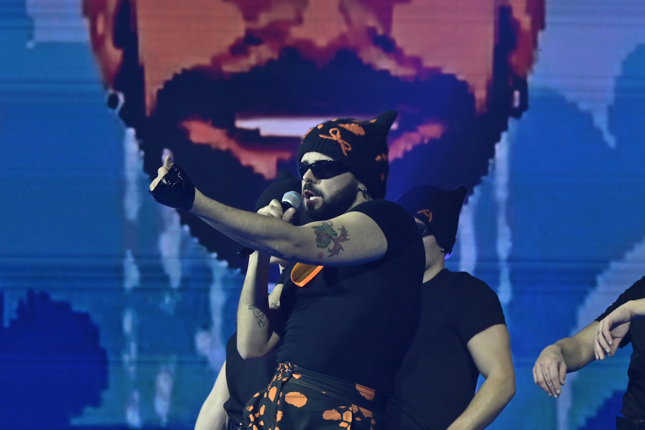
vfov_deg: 6.5
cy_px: 215
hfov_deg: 9.8
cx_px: 322
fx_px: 3762
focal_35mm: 210
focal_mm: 140
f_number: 9
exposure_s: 1/500
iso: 3200
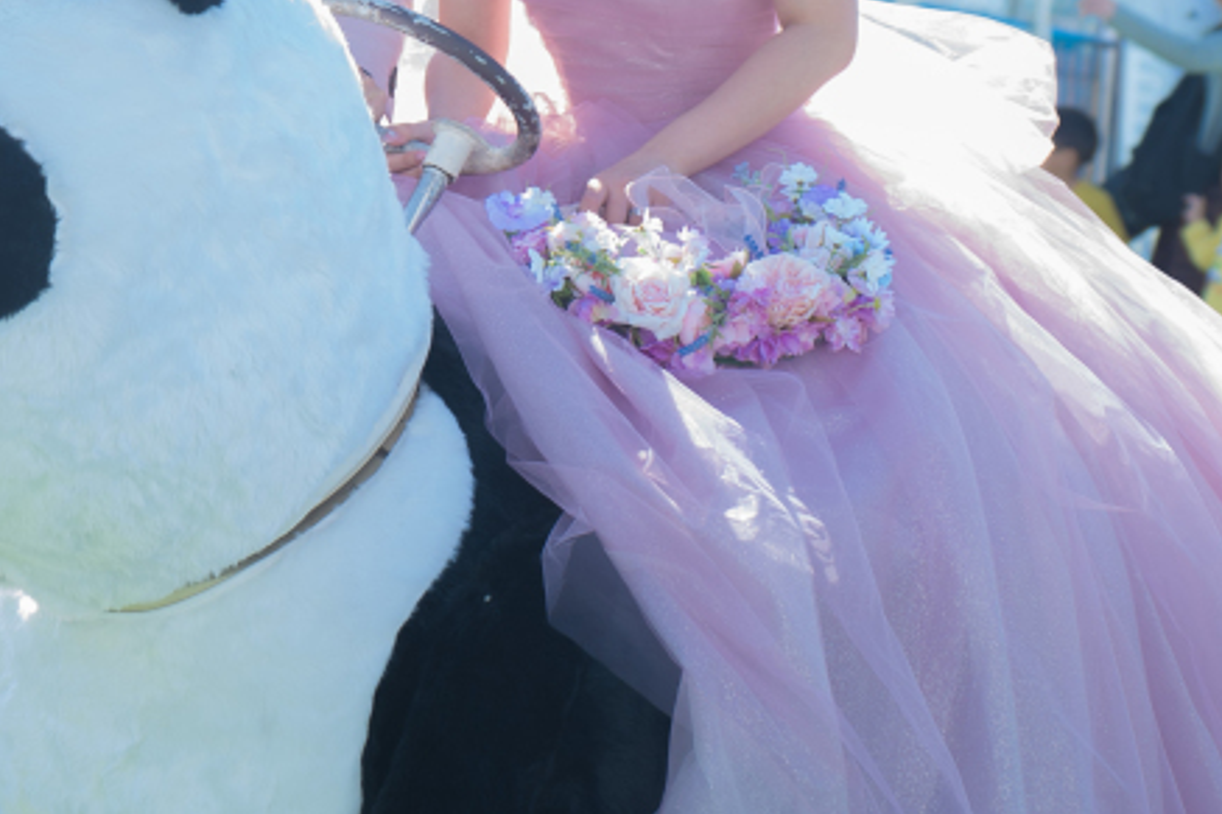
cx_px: 394
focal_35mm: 88
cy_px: 400
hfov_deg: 23.0
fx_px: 2986
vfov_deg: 15.5
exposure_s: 1/200
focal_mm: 48
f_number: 3.5
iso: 50
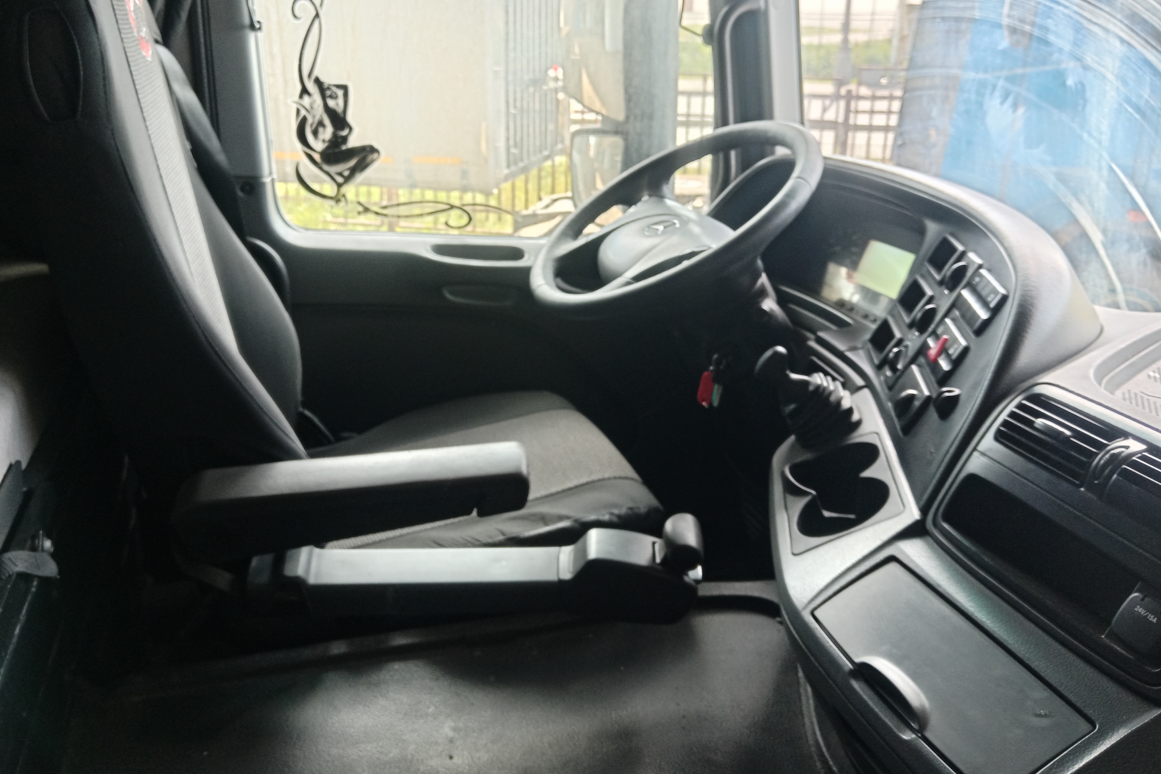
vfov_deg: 44.9
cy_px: 342
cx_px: 569
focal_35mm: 29
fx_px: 935
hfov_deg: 63.7
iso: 441
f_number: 1.9
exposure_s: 1/100
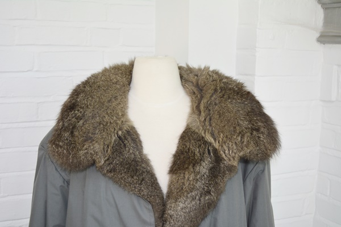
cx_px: 170
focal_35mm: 51
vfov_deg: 26.5
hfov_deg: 38.9
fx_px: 483
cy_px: 114
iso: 320
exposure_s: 1/125
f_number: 5
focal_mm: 34
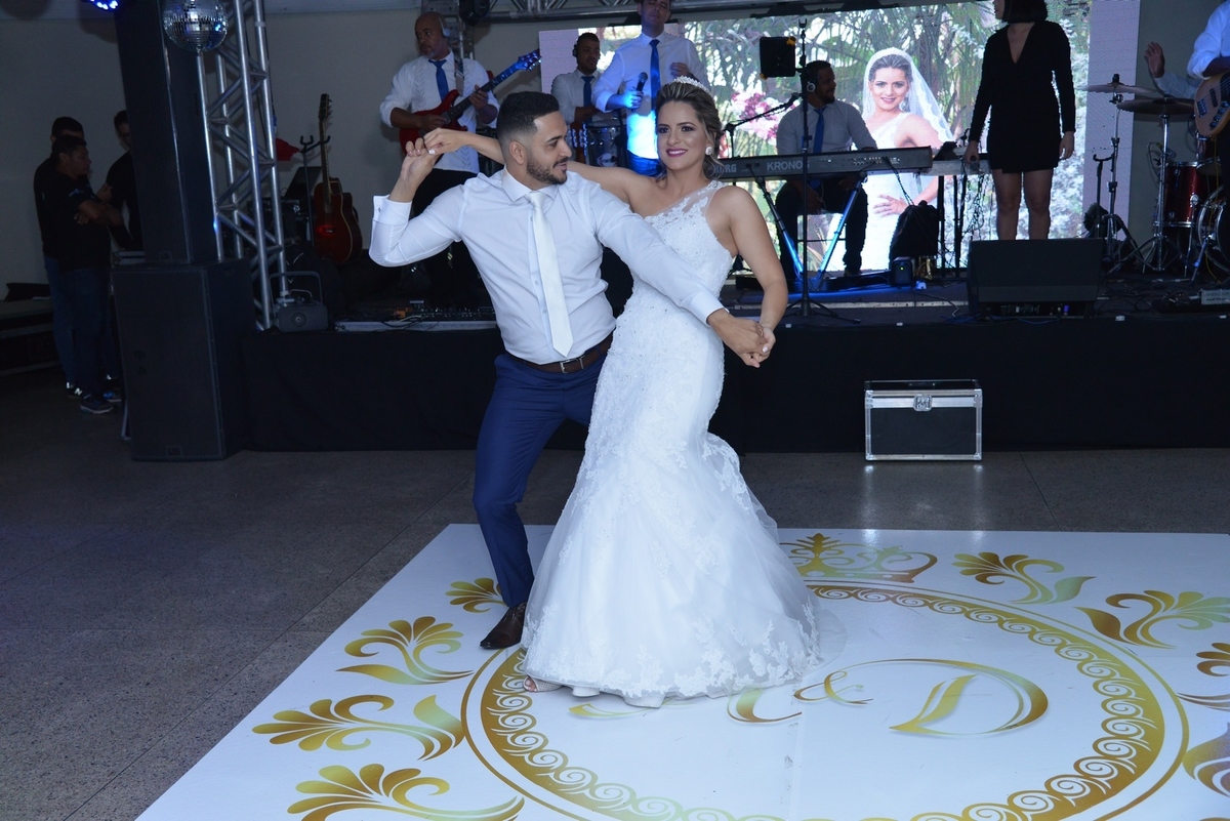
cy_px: 410
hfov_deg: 50.7
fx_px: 1299
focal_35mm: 38
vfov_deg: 35.1
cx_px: 615
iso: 2200
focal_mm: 38
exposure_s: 1/200
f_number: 4.5
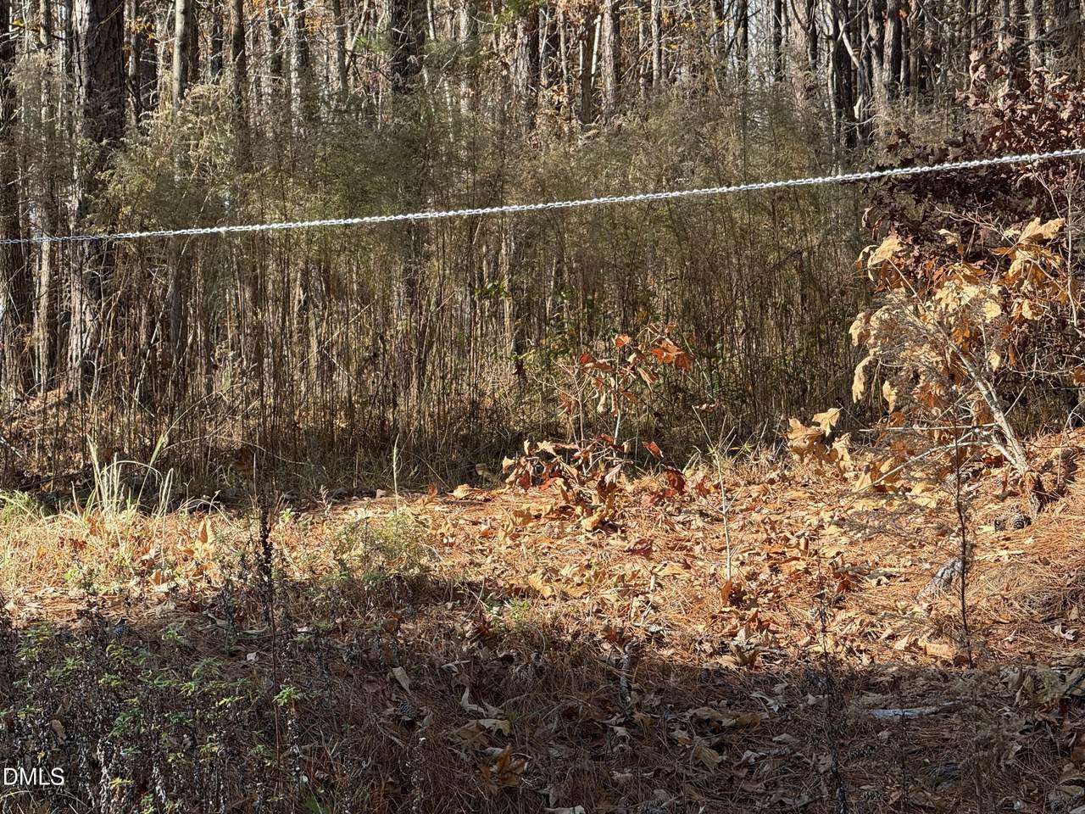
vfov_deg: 12.3
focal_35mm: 120
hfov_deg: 16.4
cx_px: 542
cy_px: 407
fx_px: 3761
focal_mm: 15.66
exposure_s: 1/258
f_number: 2.8
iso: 50
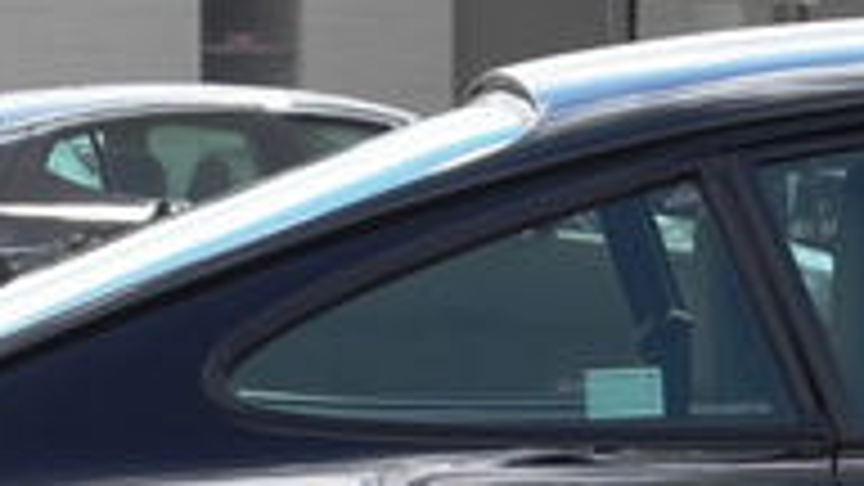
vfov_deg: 2.7
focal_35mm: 442
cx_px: 1242
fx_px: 10126
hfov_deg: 4.9
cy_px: 738
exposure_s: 1/433
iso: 100
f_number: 4
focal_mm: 16.3
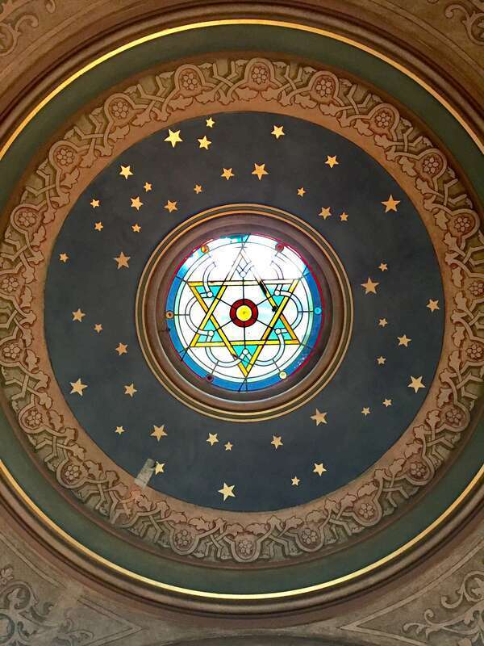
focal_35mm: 29
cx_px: 242
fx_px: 541
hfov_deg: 48.2
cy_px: 323
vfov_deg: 61.7
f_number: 2.2
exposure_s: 1/30
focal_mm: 4.15
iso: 200
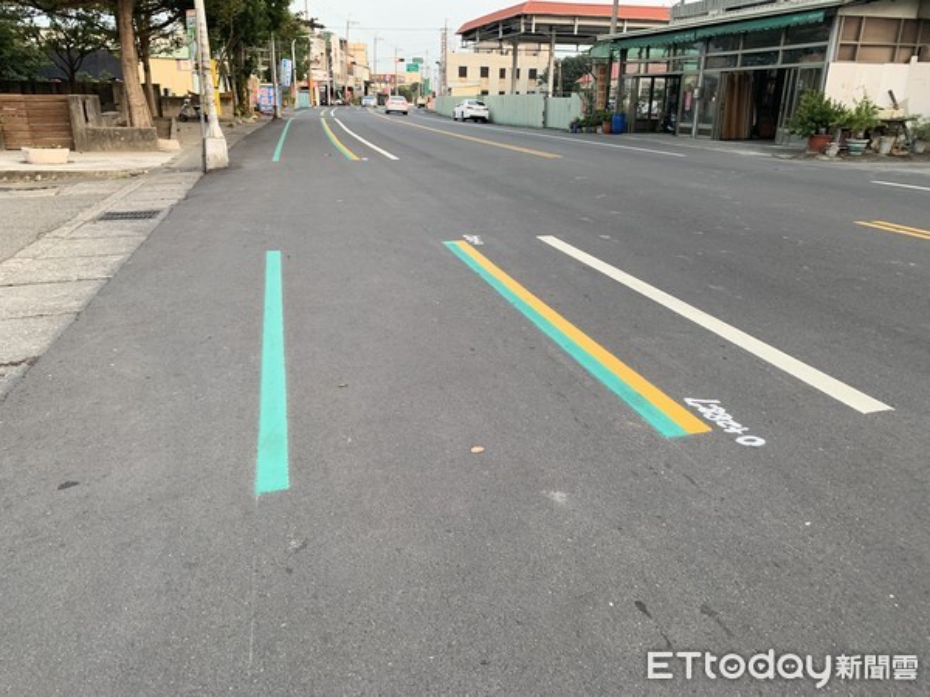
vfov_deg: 53.1
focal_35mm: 26
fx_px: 699
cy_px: 348
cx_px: 465
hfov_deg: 67.3
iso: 100
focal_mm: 4.25
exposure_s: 1/119
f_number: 1.8
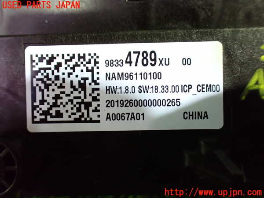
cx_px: 132
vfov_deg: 46.8
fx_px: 229
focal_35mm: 30
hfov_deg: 60.0
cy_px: 99
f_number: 2.3
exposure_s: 1/30
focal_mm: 5.4
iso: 1250
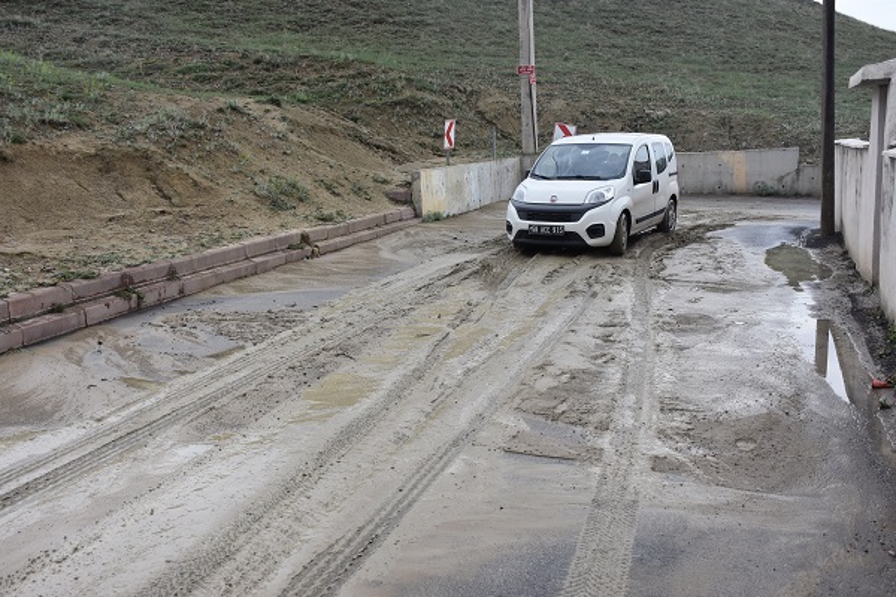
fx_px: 859
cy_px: 298
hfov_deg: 55.1
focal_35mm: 34
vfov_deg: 38.4
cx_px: 448
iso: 500
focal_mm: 23
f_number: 8
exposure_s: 1/500
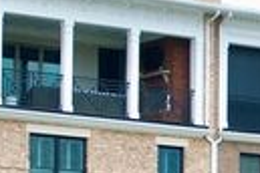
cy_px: 295
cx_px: 324
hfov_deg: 10.0
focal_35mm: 203
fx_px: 1466
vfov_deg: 6.6
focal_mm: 35
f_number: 7.1
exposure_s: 1/160
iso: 100
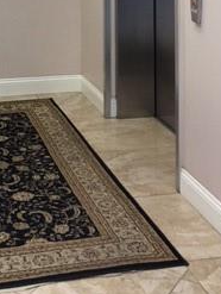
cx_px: 11
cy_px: -71
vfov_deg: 23.4
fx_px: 637
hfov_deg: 19.2
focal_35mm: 75
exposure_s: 1/30
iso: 40
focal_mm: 4.15
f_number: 2.2
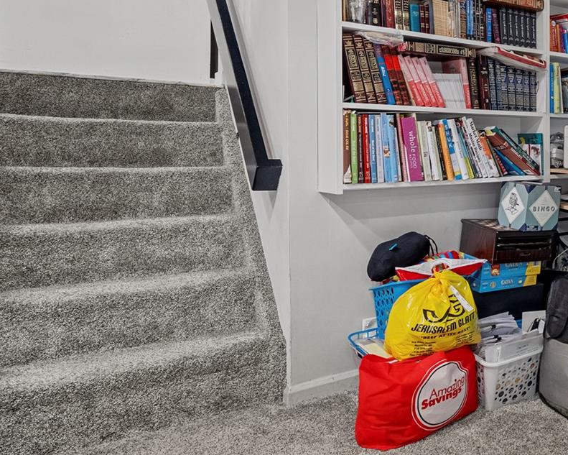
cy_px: 156
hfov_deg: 39.7
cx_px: 665
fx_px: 572
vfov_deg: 42.8
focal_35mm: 34
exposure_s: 1.3
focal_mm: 14
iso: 800
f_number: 8
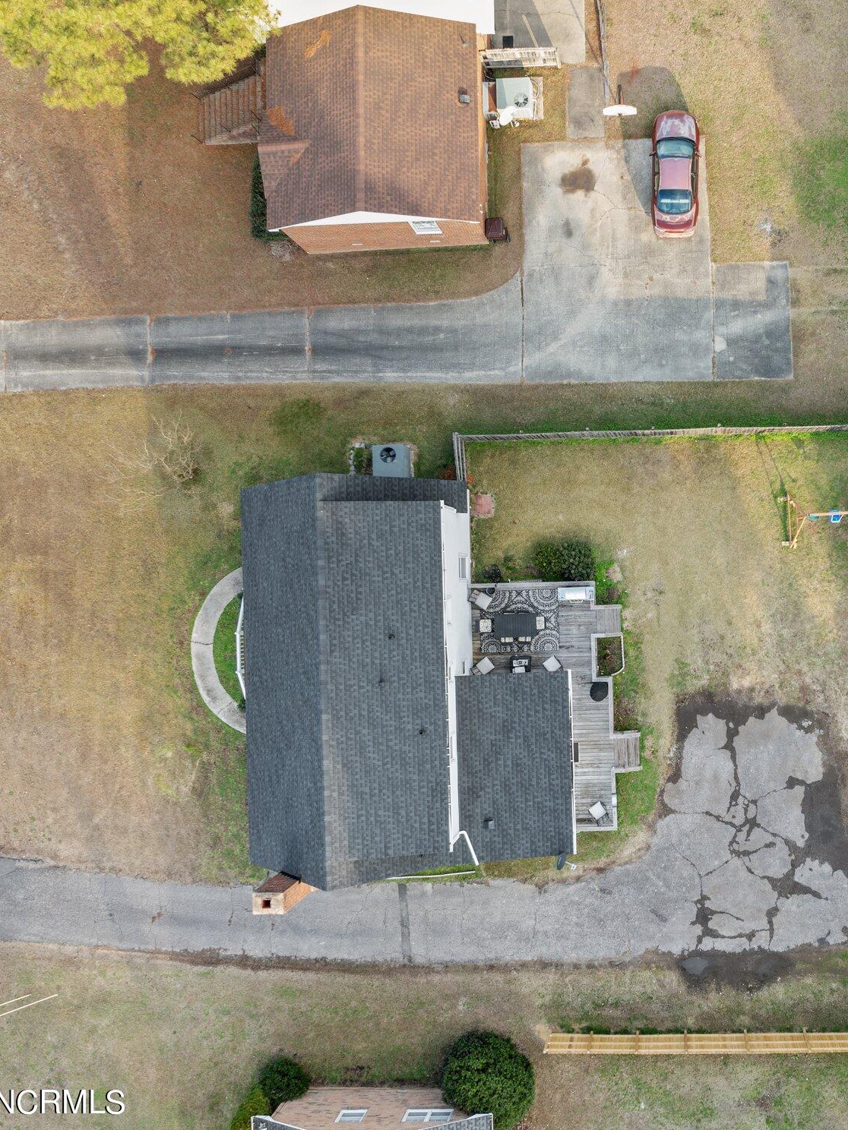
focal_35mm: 33
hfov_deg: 41.3
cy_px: 572
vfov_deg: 55.4
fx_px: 1078
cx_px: 664
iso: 100
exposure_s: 1/120
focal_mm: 12.29
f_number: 2.8
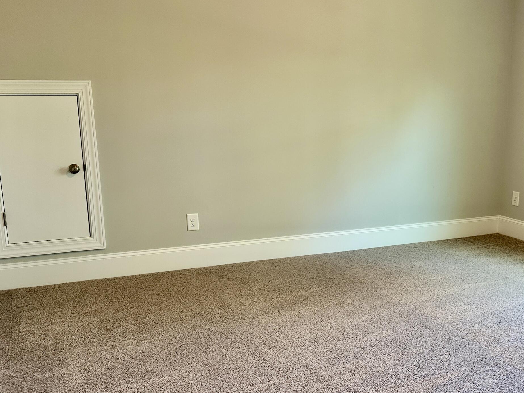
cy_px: 235
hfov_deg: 47.4
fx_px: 590
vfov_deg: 36.7
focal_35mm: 39
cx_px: 330
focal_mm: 6.86
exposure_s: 1/60
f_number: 1.78
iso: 125
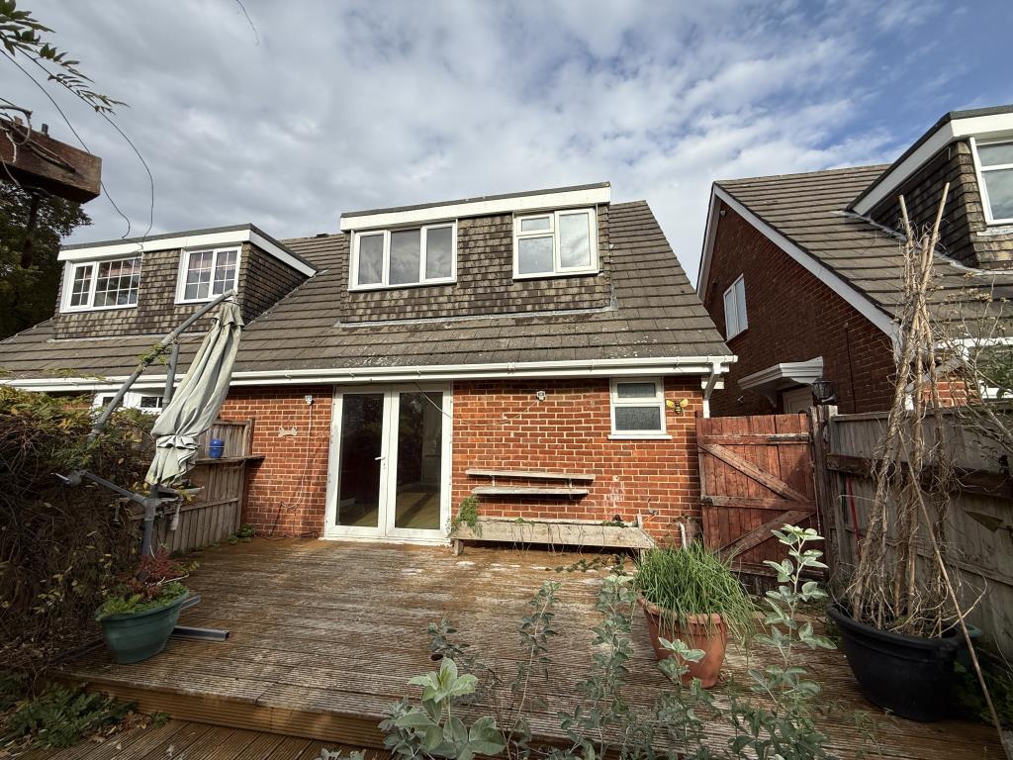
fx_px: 410
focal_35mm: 14
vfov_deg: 85.7
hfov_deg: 102.1
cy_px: 380
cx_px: 506
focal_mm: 2.22
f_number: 2.2
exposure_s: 1/1613
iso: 50
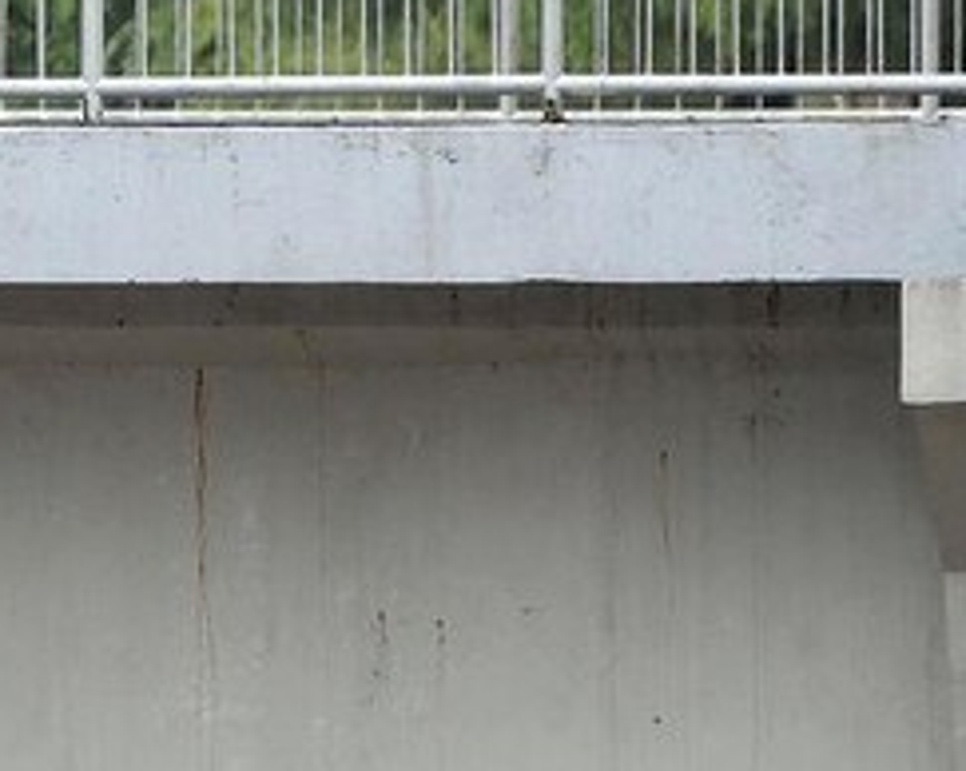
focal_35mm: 929
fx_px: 26539
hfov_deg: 2.1
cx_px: -586
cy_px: 807
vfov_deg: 1.7
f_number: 5
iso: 320
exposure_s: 1/200
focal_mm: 200
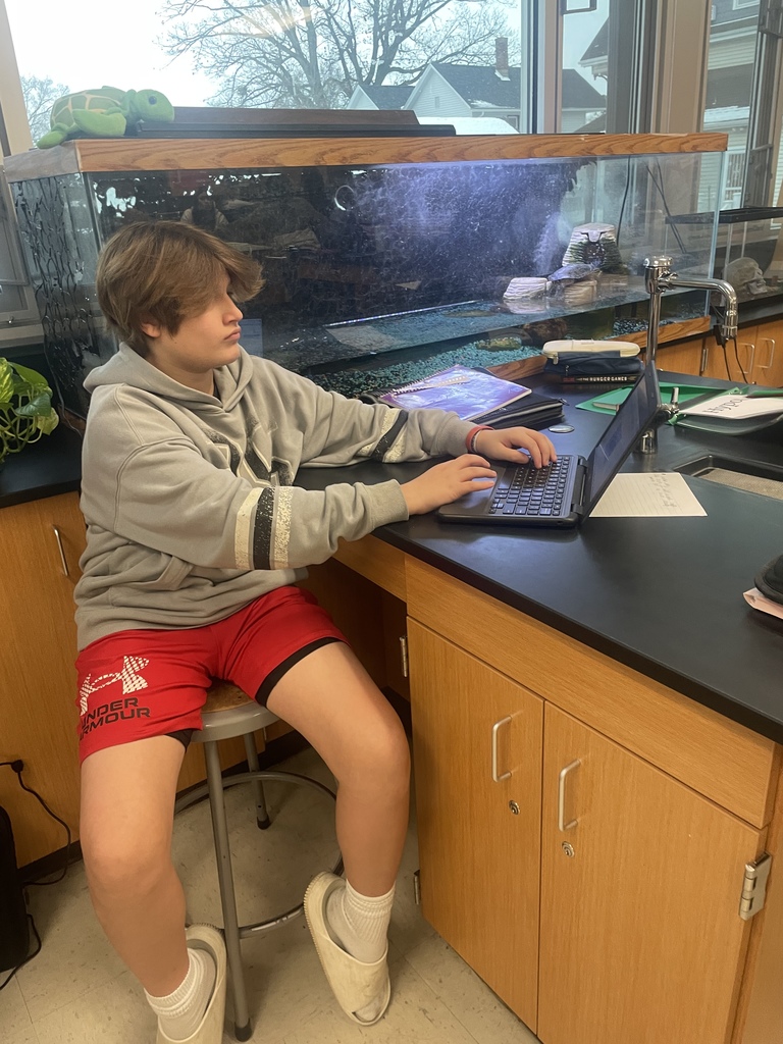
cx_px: 392
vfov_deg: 67.3
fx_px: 784
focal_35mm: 26
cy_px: 522
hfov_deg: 53.1
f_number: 1.6
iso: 200
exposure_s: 1/60
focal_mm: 4.2
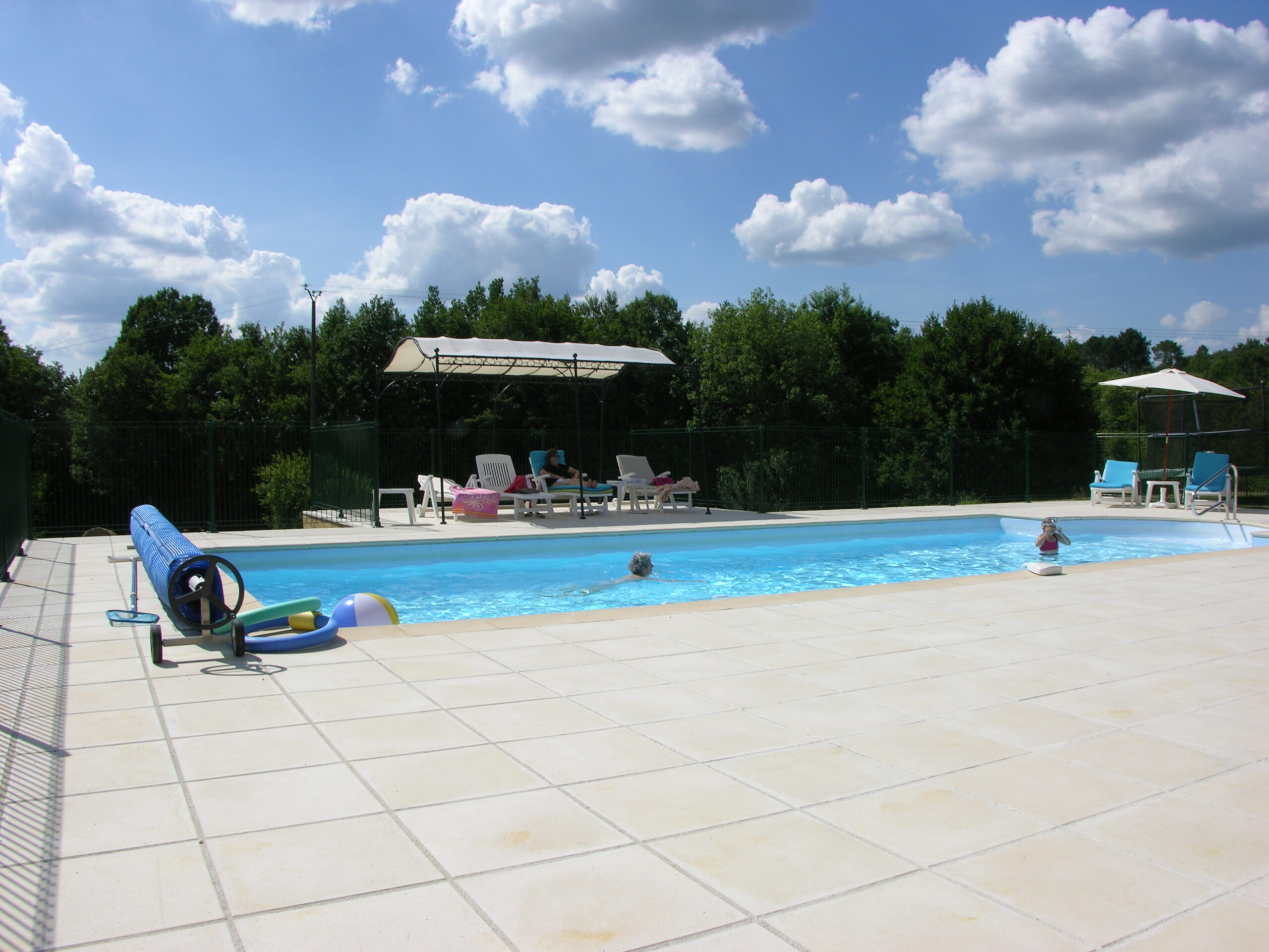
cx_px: 634
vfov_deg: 40.7
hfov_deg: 52.6
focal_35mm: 35
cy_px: 476
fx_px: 1283
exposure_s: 1/250
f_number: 8
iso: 50
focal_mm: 8.9
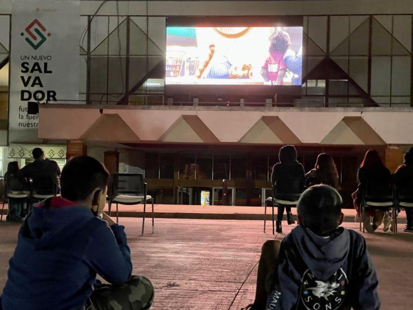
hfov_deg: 30.3
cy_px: 155
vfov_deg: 22.9
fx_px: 764
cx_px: 206
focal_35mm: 64
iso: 1000
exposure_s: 1/29
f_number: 2.2
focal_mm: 7.5
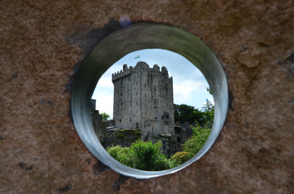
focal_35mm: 44
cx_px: 147
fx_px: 354
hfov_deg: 45.1
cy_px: 97
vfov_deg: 30.7
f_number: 10
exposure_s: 1/400
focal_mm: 29
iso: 320
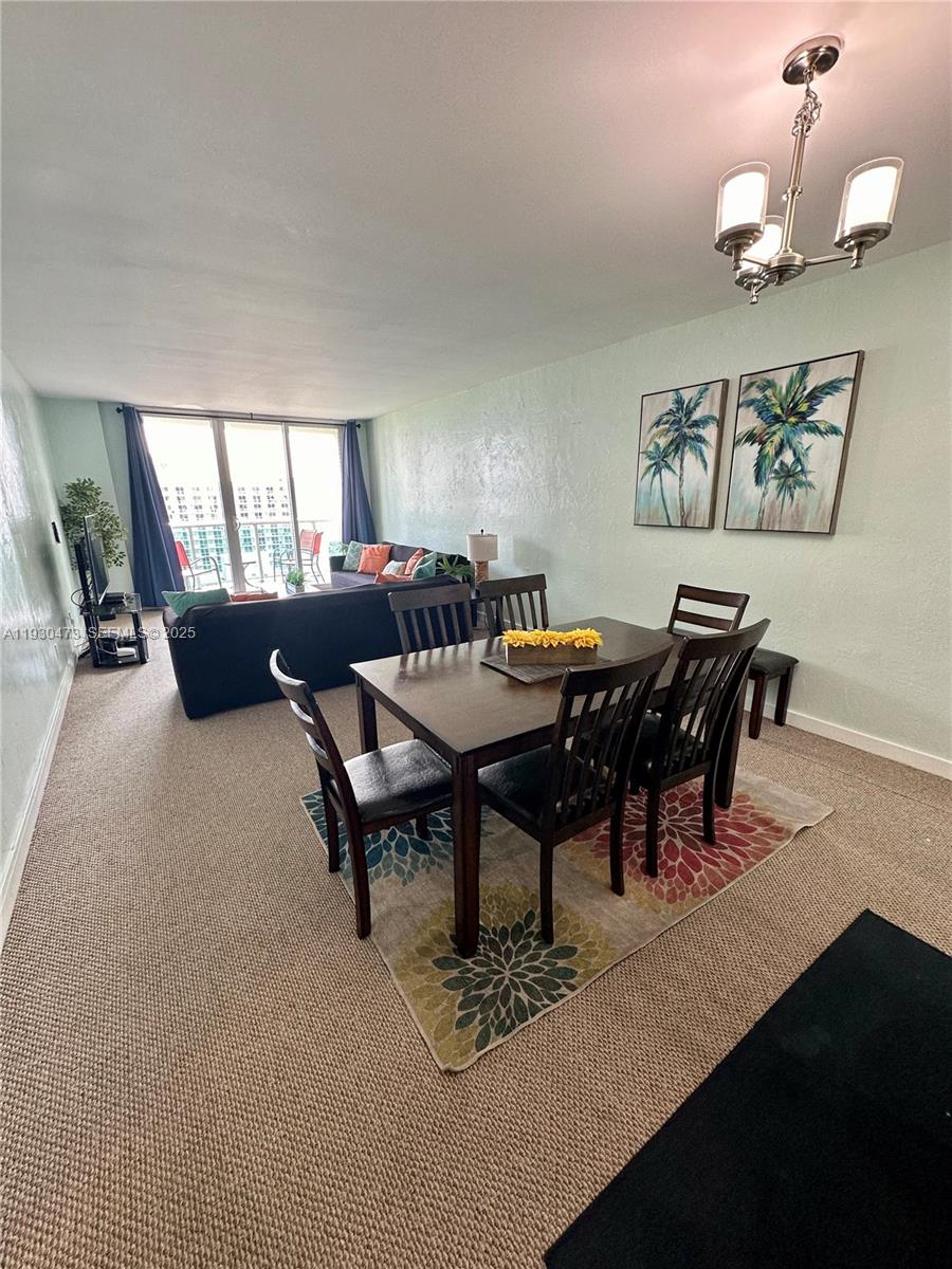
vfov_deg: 102.1
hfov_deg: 85.7
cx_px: 476
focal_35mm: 14
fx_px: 513
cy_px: 634
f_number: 2.2
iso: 125
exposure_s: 1/120
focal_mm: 2.22
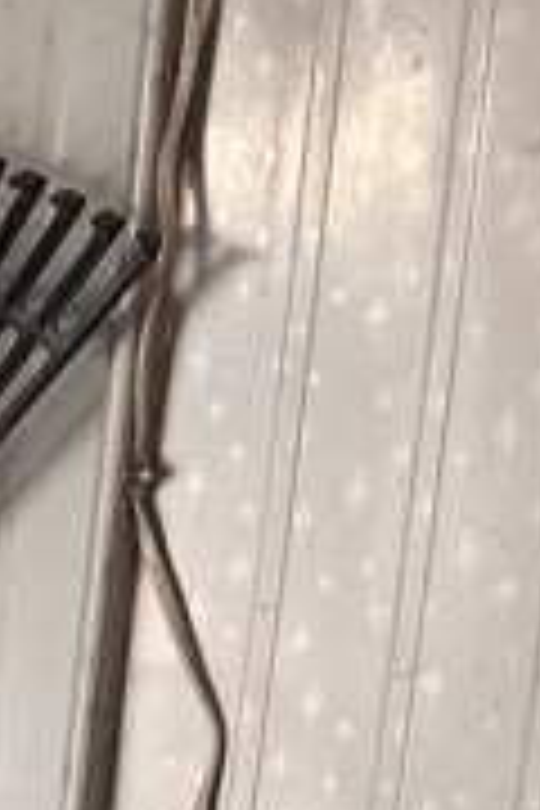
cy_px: 1107
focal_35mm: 120
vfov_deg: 16.0
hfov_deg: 8.8
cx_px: -1228
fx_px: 2700
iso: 100
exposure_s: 1/121
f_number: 1.6
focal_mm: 5.1
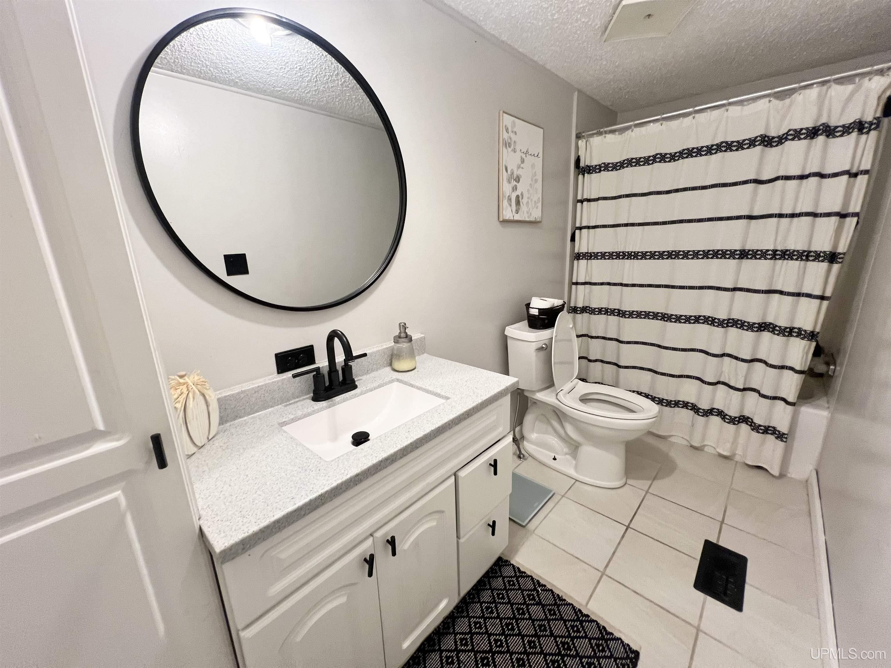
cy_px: 334
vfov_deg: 89.9
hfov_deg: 106.2
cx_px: 446
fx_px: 335
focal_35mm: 13
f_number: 1.8
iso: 160
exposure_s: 1/60
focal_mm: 1.57
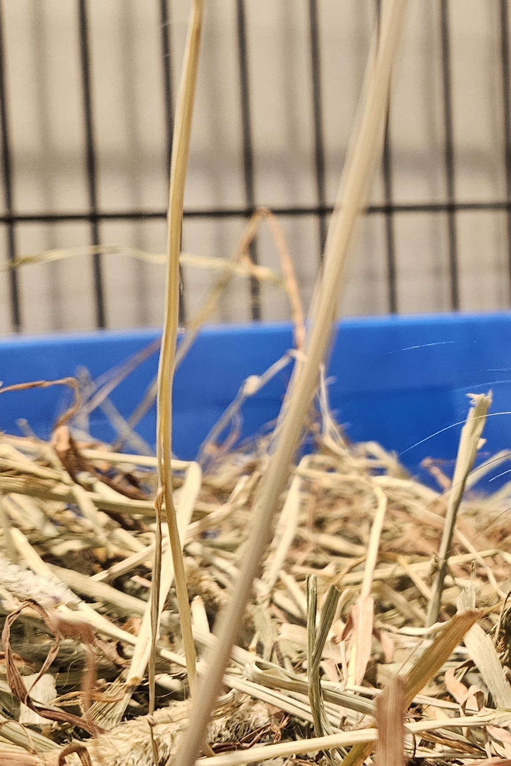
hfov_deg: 21.8
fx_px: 1214
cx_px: 638
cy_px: 326
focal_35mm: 57
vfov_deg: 35.0
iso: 500
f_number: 1.8
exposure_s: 1/120
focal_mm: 5.4
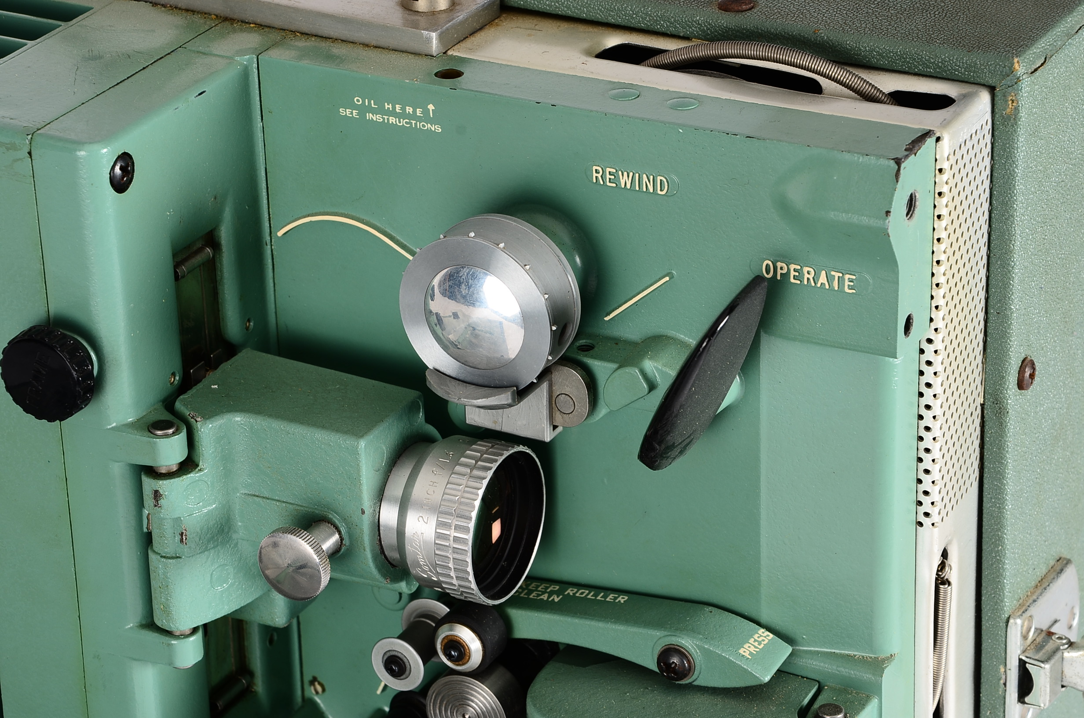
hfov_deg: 16.1
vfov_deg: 10.7
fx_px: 3831
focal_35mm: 128
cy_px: 359
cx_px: 542
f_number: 11
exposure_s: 1/100
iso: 100
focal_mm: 85
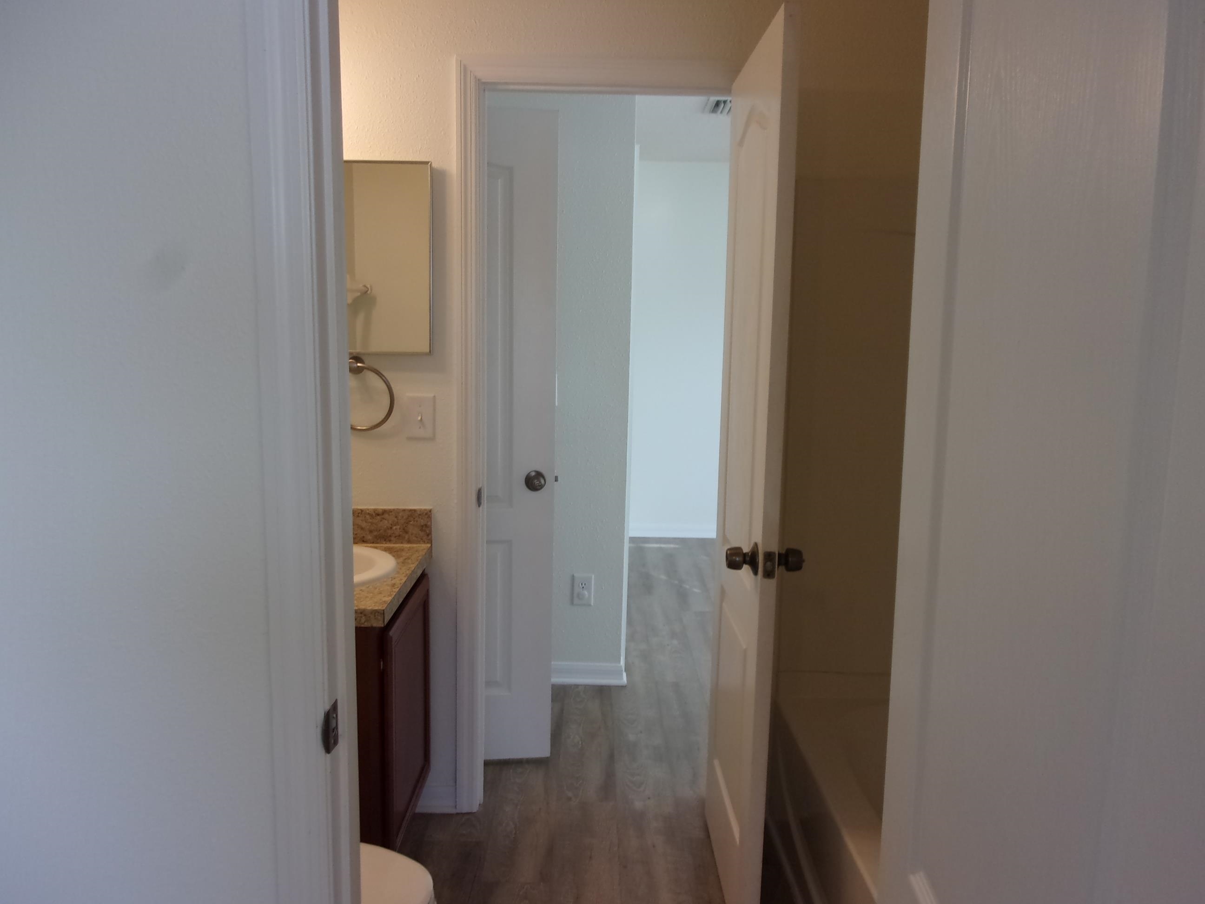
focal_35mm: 28
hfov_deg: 63.4
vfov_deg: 49.7
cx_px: 602
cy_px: 452
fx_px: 975
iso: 116
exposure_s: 1/34
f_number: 3.9
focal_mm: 5.1
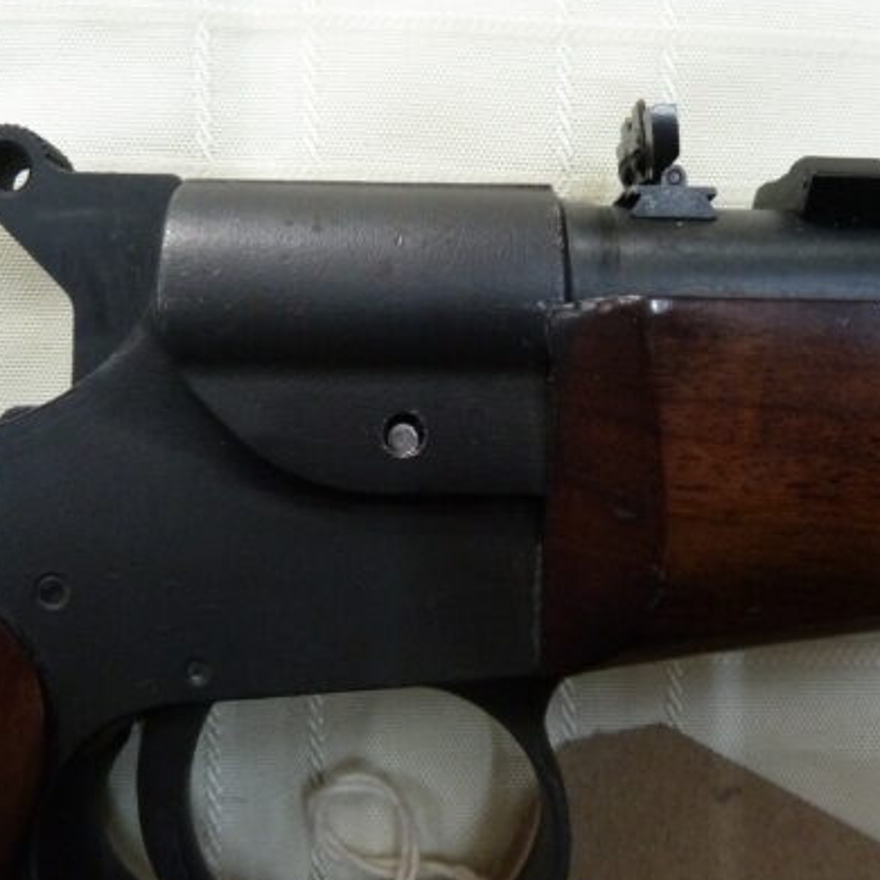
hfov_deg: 48.4
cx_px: 483
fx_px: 978
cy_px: 411
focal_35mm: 34
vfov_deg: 48.4
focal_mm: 4.1
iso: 500
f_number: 3.3
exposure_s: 1/30
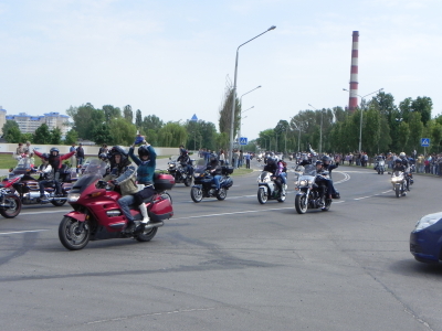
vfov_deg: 28.0
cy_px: 166
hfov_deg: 36.8
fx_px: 664
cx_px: 221
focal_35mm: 52
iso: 160
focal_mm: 9.2
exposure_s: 1/535
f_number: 6.3
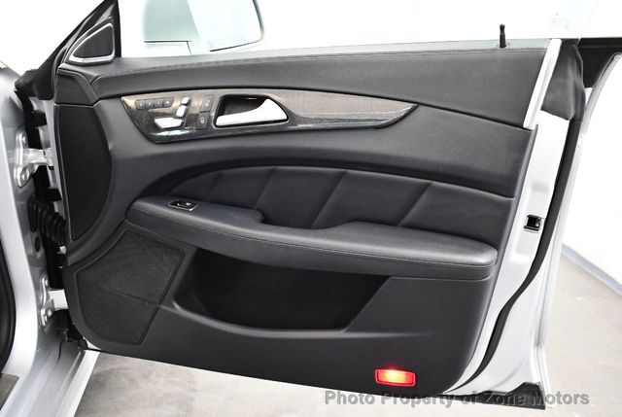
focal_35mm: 36
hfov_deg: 53.1
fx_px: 623
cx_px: 311
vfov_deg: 37.0
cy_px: 208
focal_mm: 18
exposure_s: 1/100
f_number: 3.5
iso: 3200
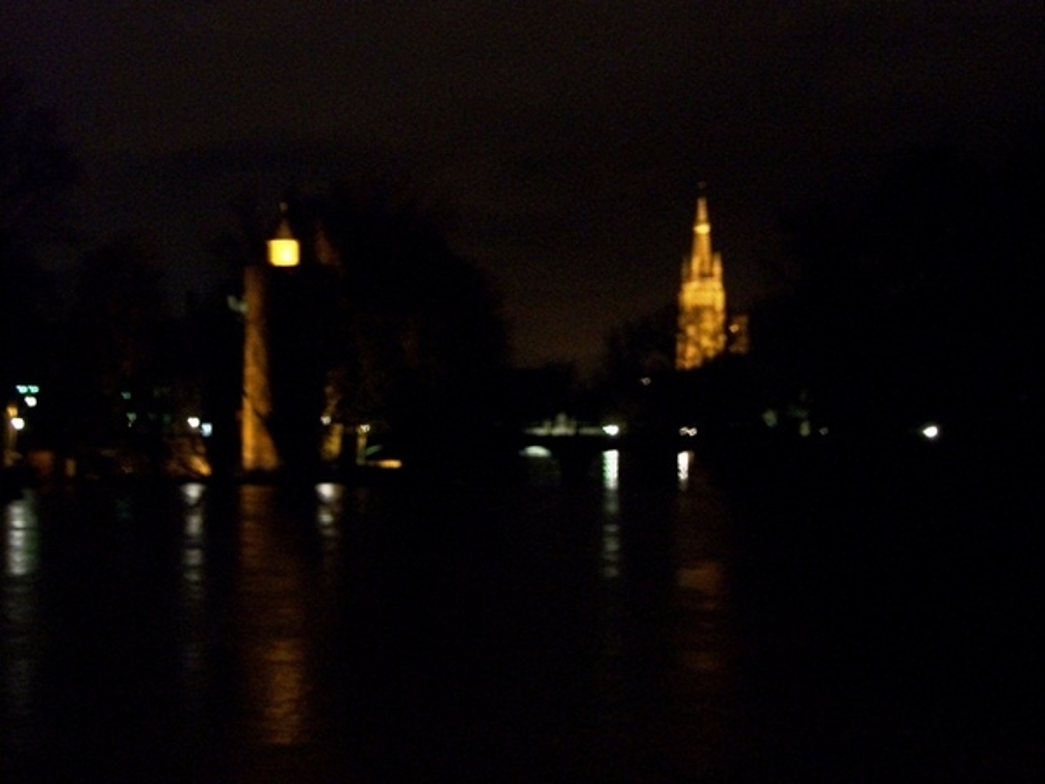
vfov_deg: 23.7
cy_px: 392
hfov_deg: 31.2
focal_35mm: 62
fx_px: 1872
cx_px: 522
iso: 250
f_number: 4.1
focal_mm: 11
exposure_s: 1/2
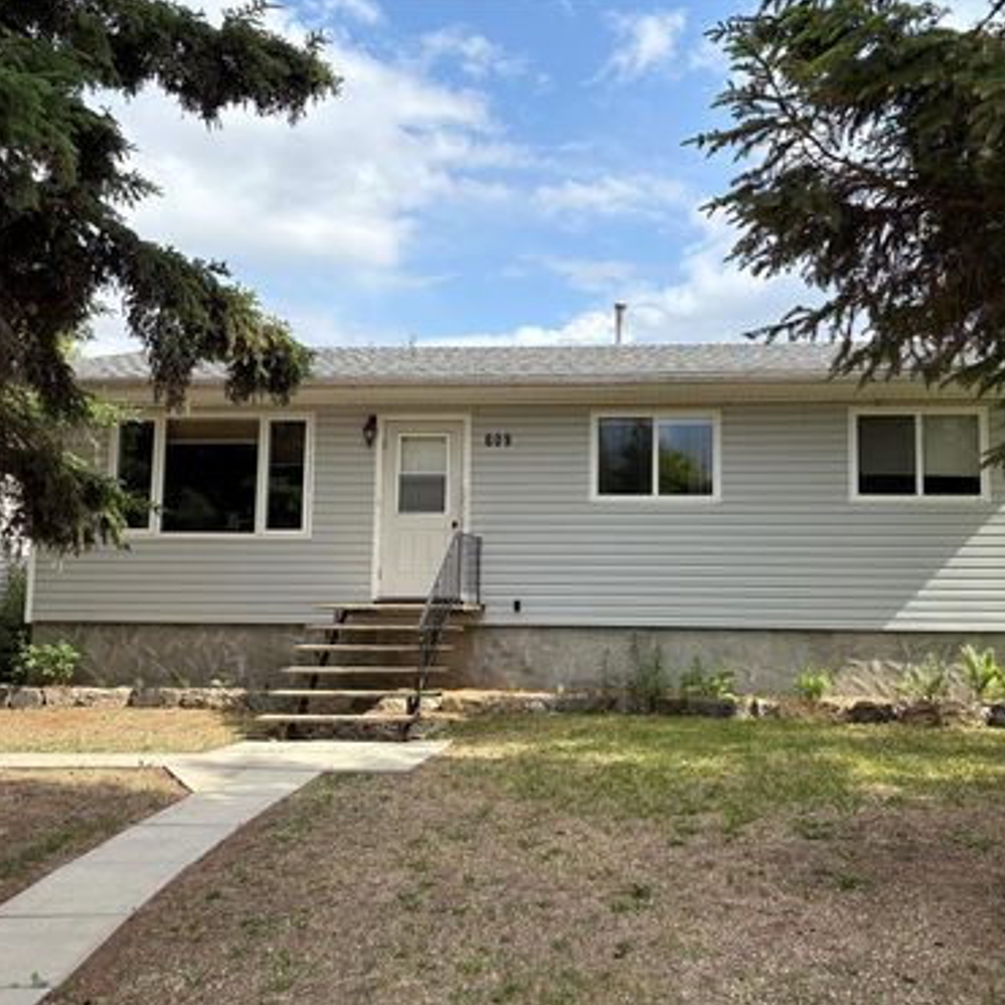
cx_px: 577
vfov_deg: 52.5
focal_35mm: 31
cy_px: 502
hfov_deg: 52.3
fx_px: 1018
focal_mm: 5.96
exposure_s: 1/2075
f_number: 1.6
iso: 50
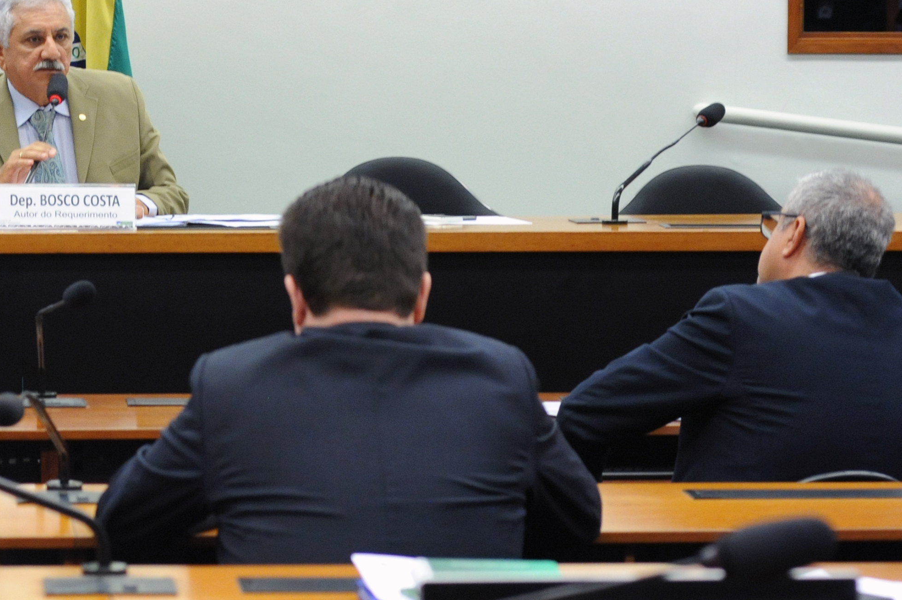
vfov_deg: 8.1
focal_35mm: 170
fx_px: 4256
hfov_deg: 12.0
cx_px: -2
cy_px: 325
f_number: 5.6
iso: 2500
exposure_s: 1/200
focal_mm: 80
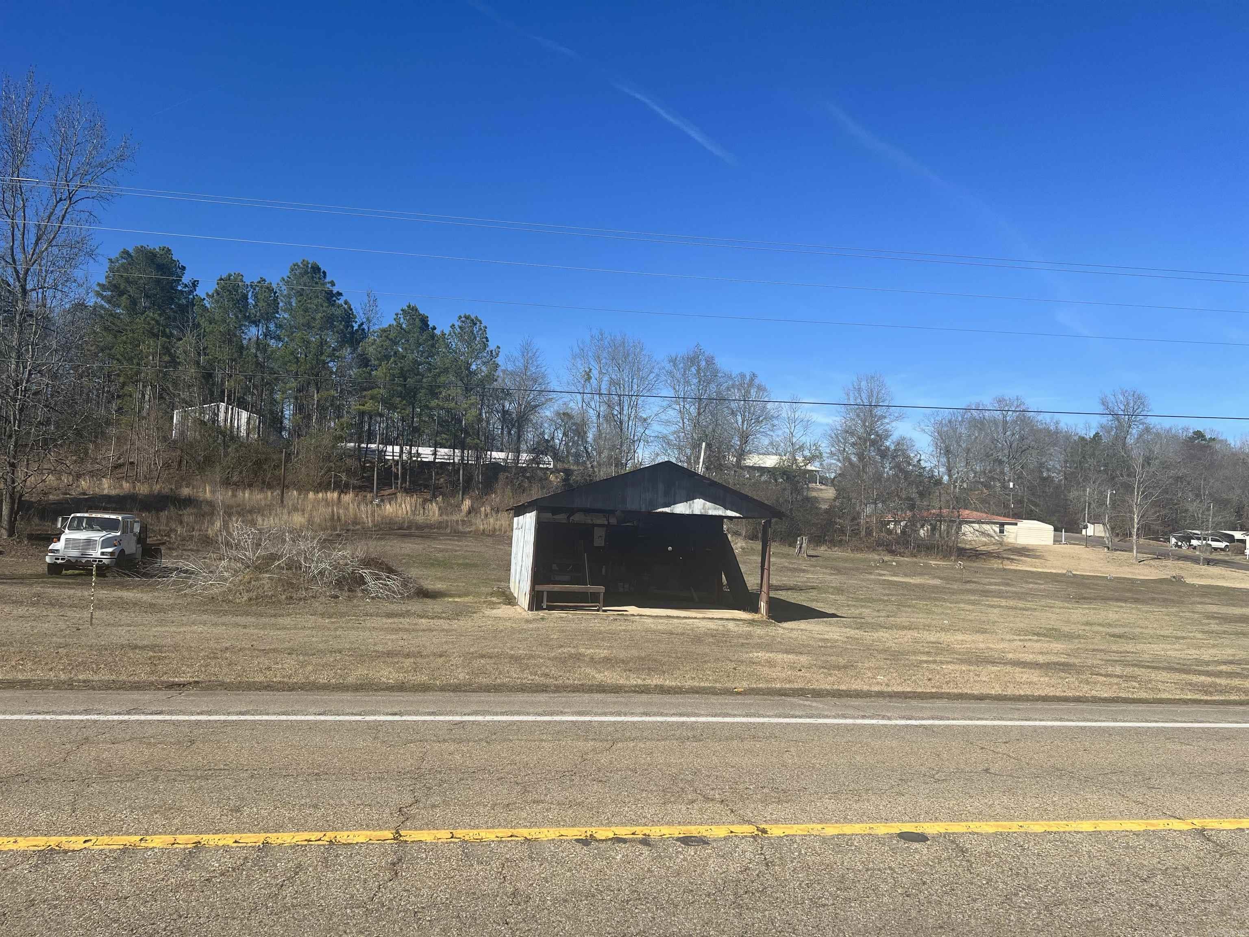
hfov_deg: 67.3
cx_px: 624
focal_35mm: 26
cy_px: 468
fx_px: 938
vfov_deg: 53.1
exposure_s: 1/4444
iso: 50
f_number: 1.5
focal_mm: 5.7
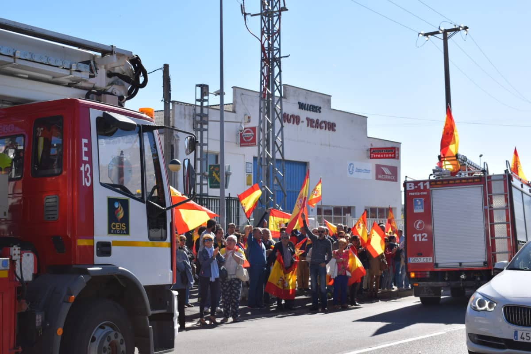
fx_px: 796
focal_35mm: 54
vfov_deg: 25.1
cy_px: 177
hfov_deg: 36.9
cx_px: 266
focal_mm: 36
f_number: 10
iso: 200
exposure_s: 1/400
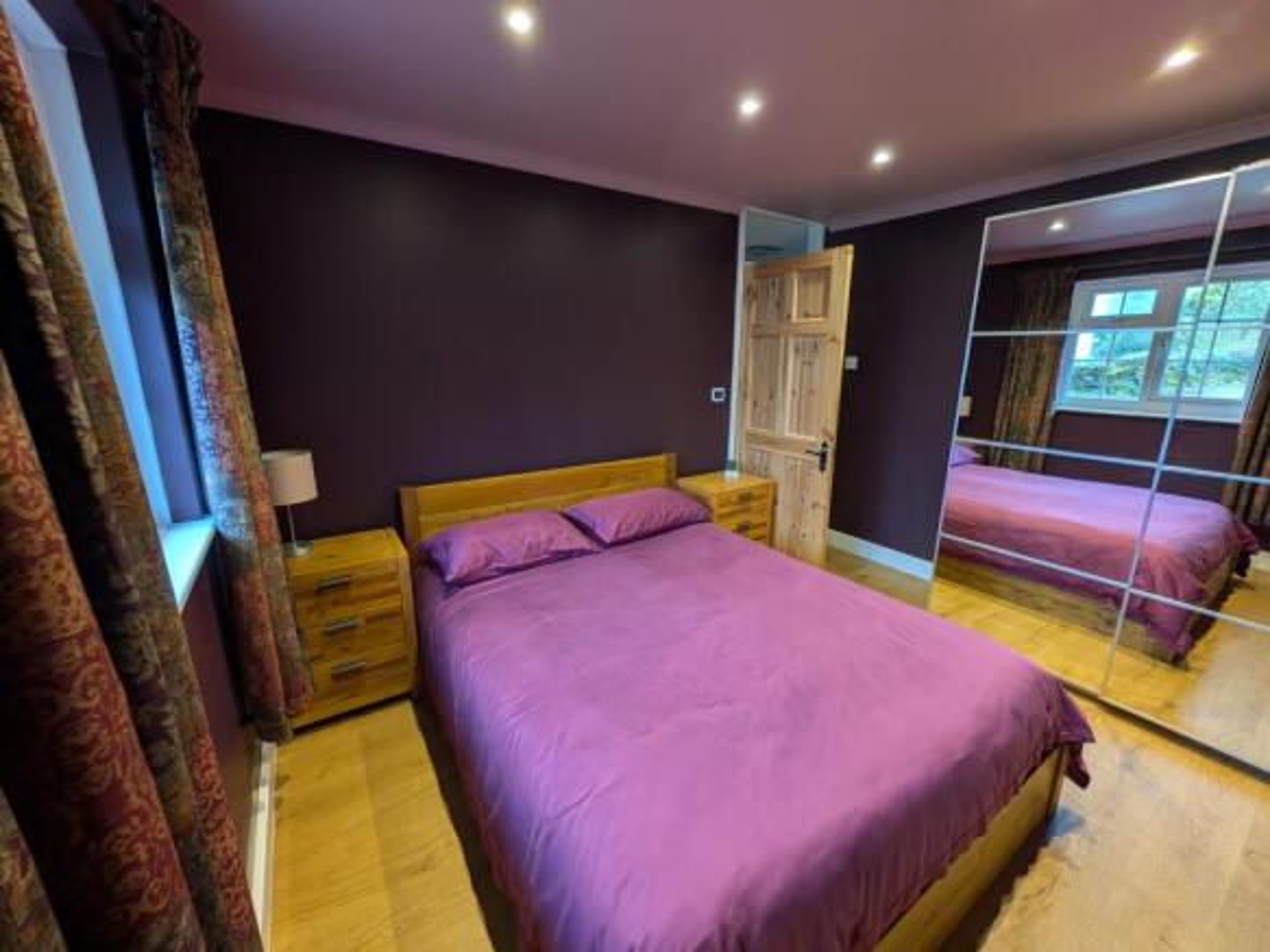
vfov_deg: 85.7
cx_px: 635
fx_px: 514
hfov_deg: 102.1
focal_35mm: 14
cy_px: 476
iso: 102
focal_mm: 1.83
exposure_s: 1/24
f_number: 2.2
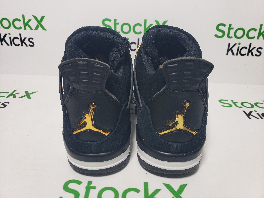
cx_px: 132
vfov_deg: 53.1
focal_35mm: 26
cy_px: 99
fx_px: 198
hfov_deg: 67.3
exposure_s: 1/142
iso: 50
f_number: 2.4
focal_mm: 4.3
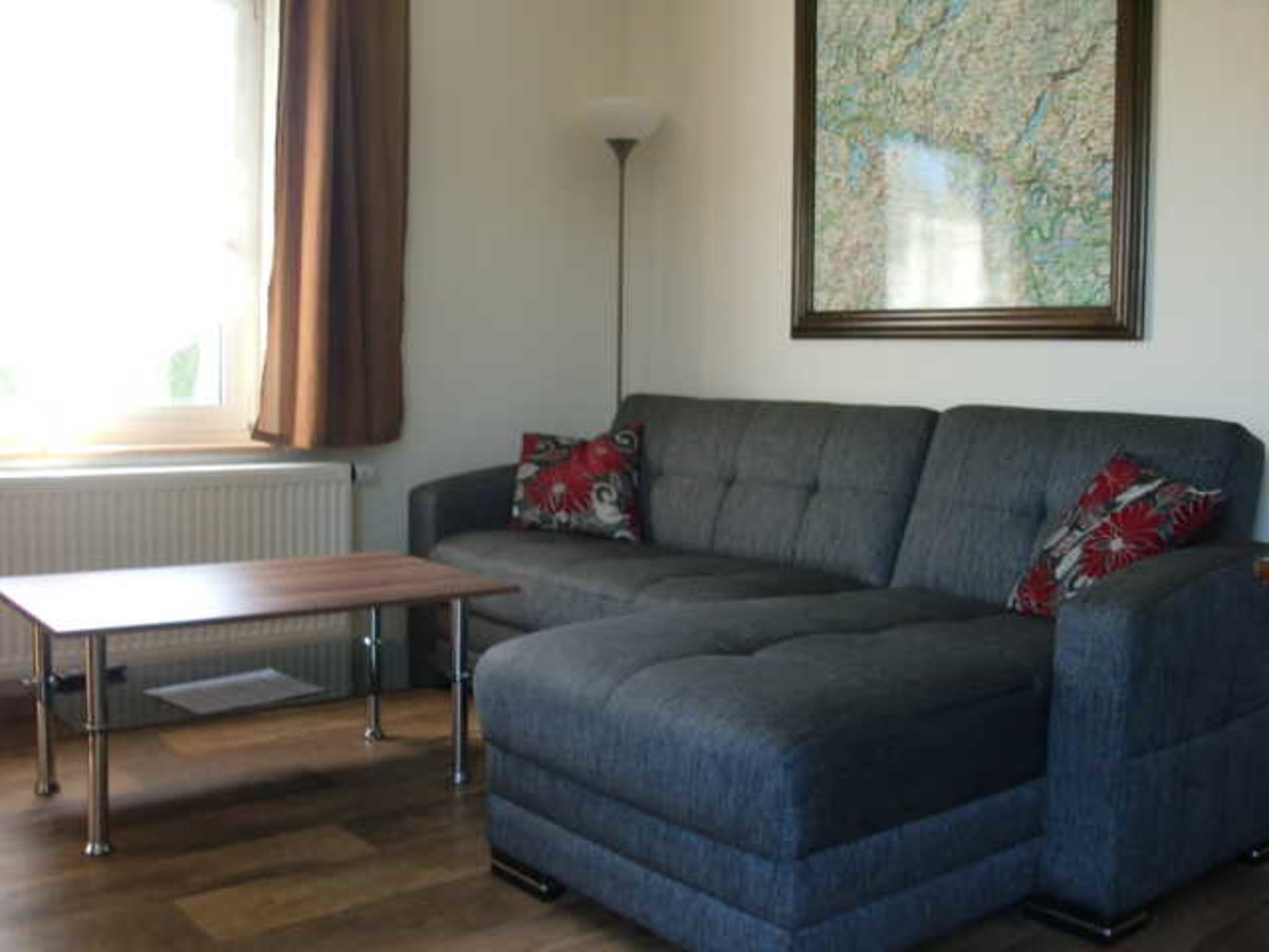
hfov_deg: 51.4
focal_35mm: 36
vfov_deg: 39.7
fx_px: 1320
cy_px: 476
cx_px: 634
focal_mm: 6.3
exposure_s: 1/60
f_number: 2.8
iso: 160
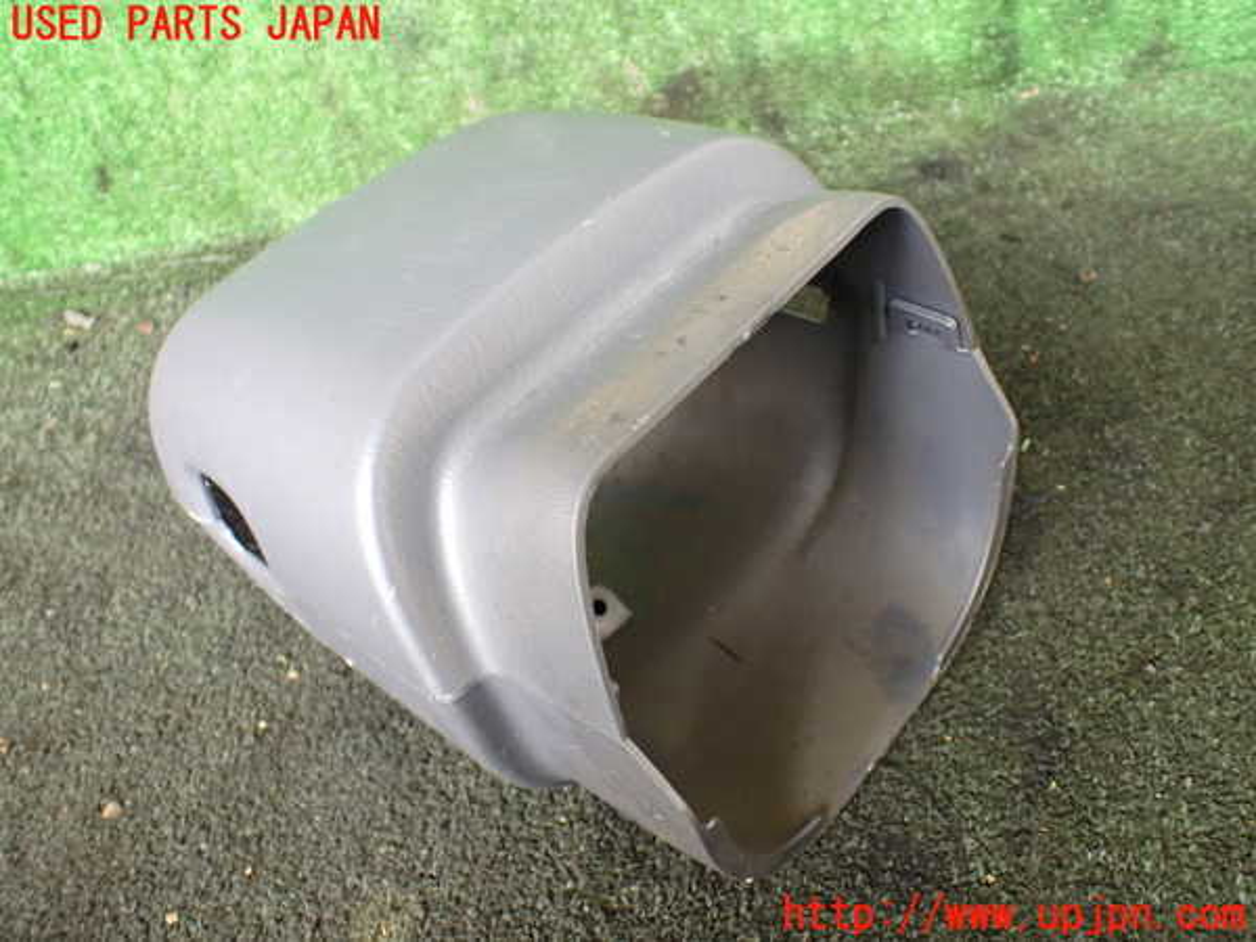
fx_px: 1089
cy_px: 471
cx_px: 628
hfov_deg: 60.0
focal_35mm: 30
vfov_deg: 46.8
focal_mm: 5.4
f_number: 2.3
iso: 800
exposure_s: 1/60
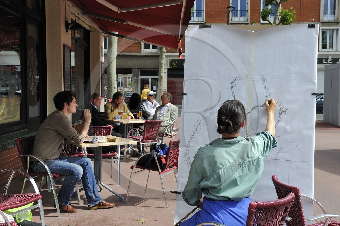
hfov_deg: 41.1
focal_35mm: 48
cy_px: 113
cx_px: 170
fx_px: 453
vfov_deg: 28.0
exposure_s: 1/250
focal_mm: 48
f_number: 10
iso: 200
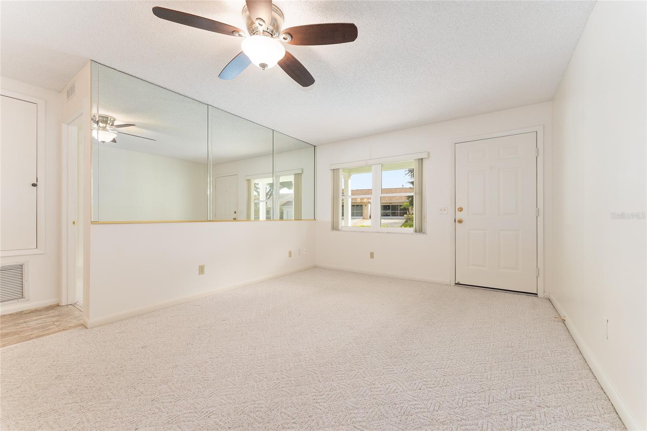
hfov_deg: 104.3
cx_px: 324
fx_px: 252
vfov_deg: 81.2
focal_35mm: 14
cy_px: 216
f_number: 7.1
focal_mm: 14
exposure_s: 1/20
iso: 500
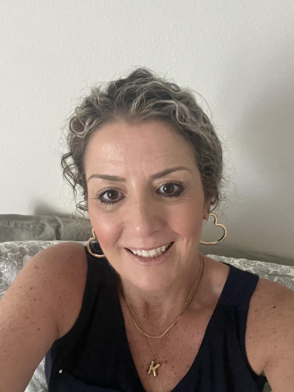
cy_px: 196
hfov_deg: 46.8
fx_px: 340
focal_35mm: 30
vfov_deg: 60.0
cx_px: 147
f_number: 2.2
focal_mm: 2.71
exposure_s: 1/30
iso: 640
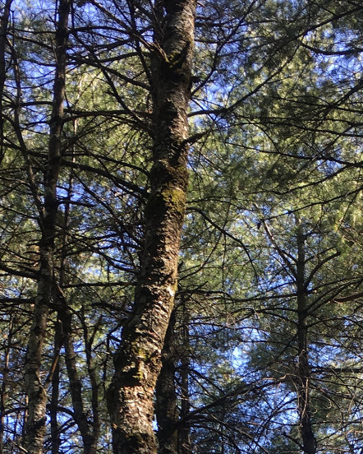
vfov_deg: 21.5
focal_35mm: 82
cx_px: 191
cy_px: 550
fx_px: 1101
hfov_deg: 18.7
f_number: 2.2
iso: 25
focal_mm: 4.15
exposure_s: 1/173
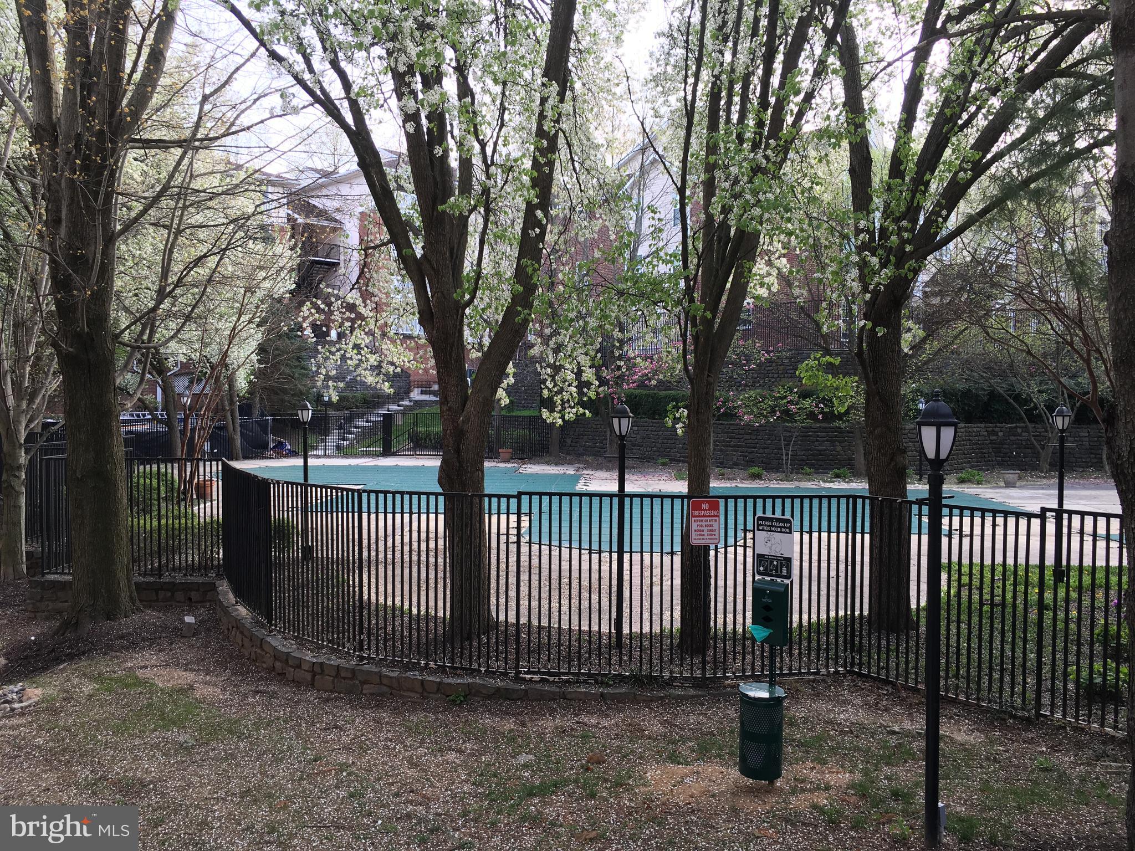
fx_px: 951
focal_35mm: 29
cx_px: 568
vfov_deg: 48.2
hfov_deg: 61.7
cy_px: 426
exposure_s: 1/127
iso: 25
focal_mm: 4.15
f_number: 2.2
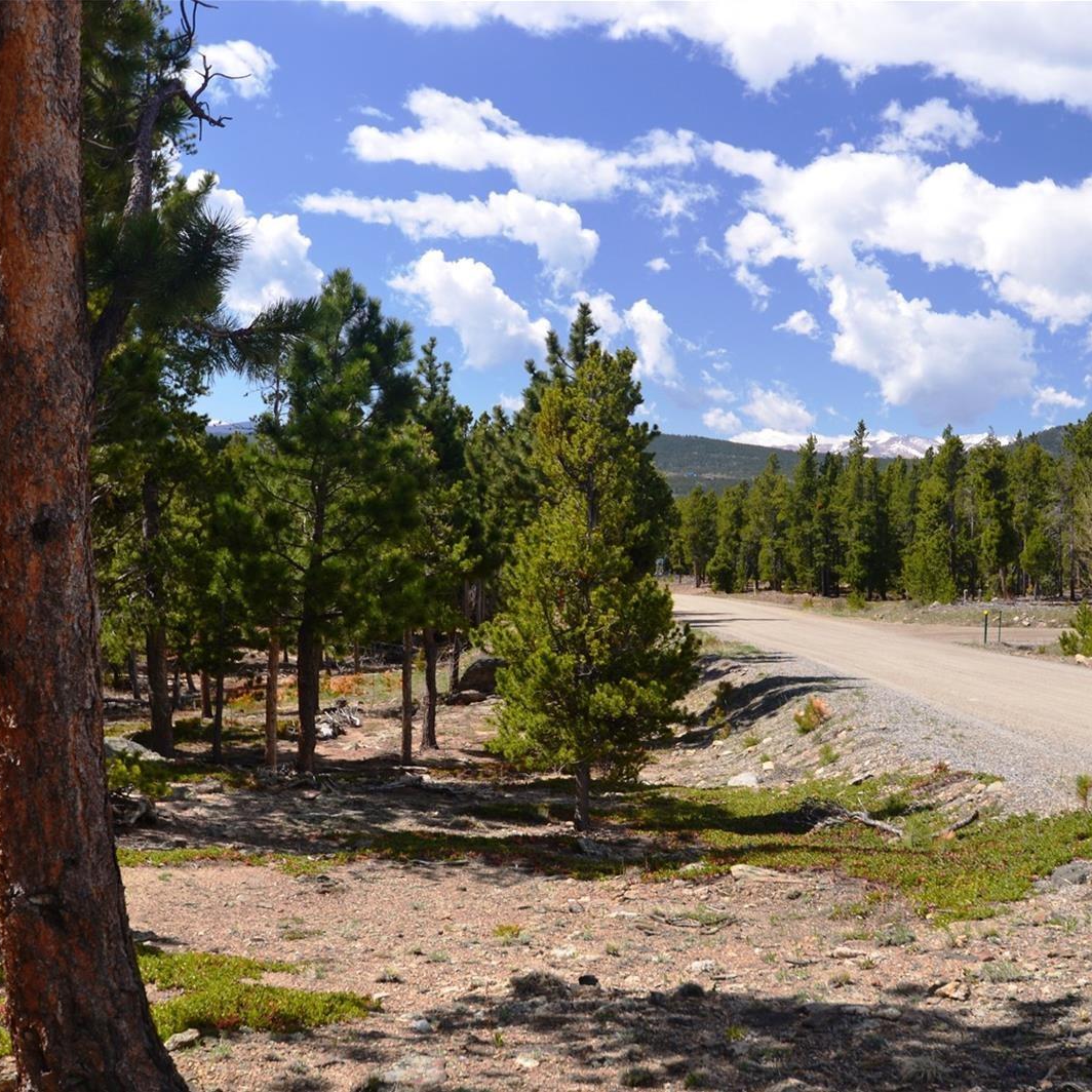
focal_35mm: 46
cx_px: 535
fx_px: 1642
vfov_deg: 36.8
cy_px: 546
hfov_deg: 36.8
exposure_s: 1/125
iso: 100
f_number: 5.6
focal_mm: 24
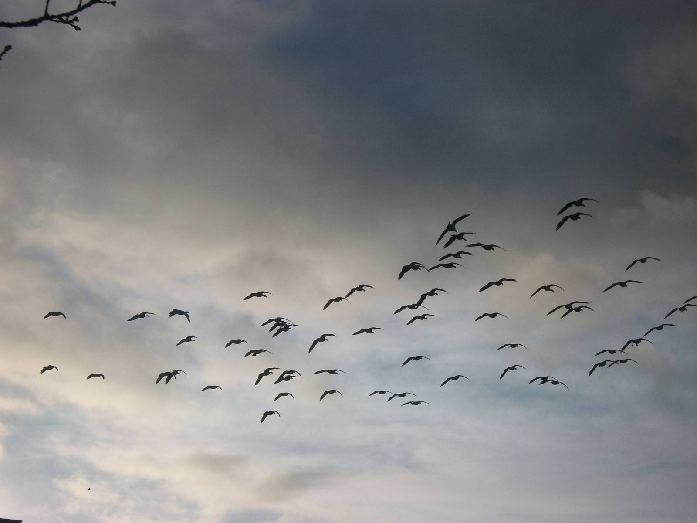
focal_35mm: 77
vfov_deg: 19.1
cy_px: 262
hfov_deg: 25.3
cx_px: 348
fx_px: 1550
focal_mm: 13.7
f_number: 8.9
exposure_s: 1/400
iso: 80
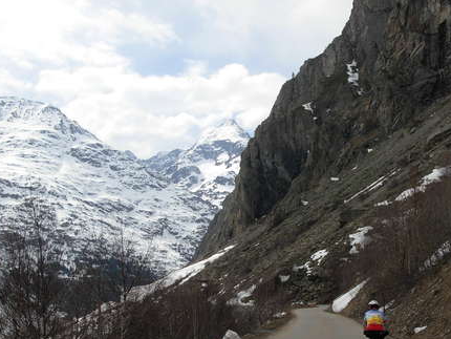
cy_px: 193
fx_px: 691
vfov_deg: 27.5
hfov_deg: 36.0
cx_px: 272
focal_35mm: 53
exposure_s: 1/1054
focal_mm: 6.3
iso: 79
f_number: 4.9
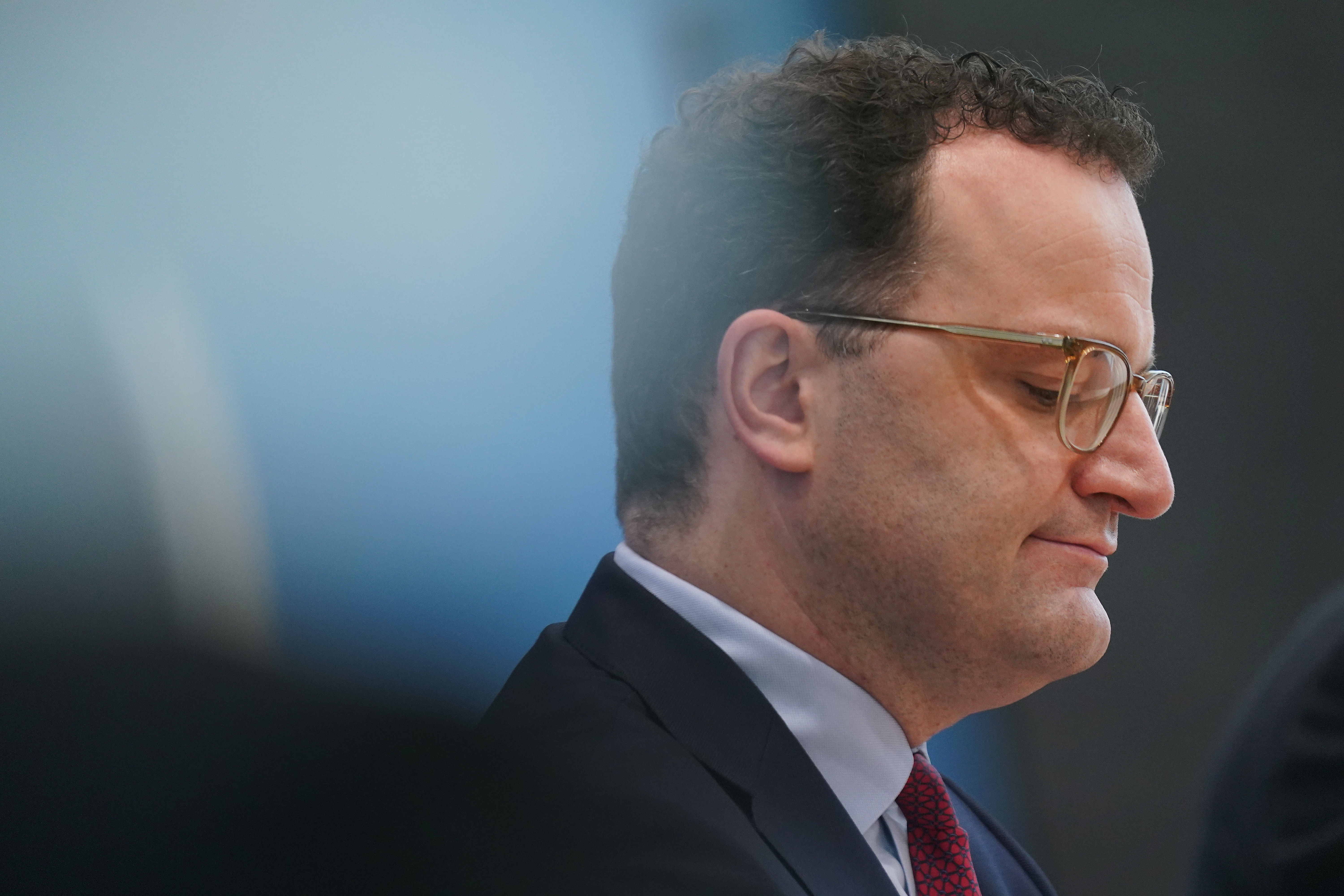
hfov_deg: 3.4
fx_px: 22398
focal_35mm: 600
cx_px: 672
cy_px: 448
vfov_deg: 2.3
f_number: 6.3
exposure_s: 1/500
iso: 3200
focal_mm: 600
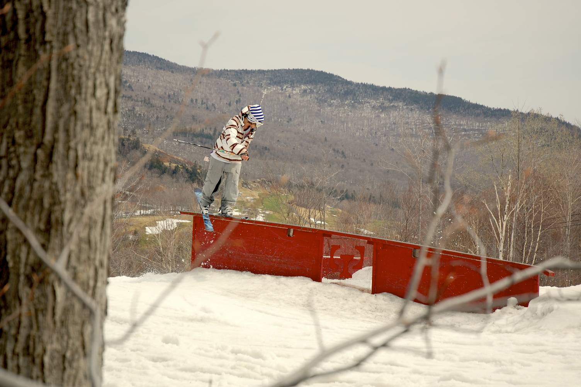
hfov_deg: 26.0
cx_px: 290
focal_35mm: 78
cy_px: 194
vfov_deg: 17.5
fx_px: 1258
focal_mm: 52
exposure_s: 1/1000
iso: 200
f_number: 4.5
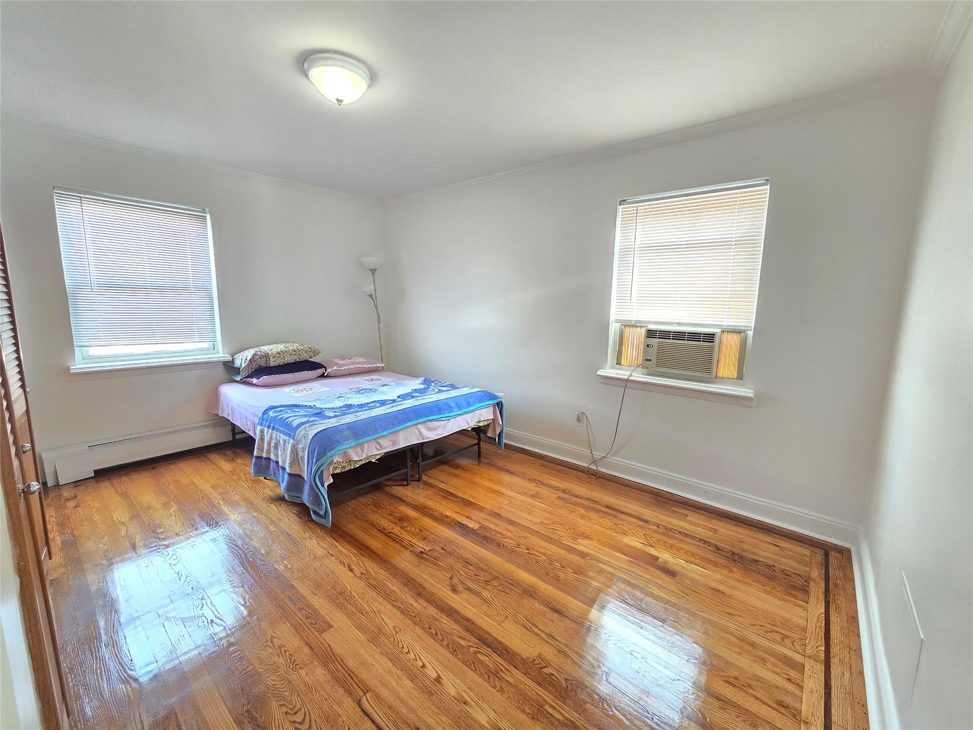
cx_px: 486
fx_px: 365
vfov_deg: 89.9
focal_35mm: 13
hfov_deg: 106.2
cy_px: 365
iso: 640
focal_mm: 2.2
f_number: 2.2
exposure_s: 1/60
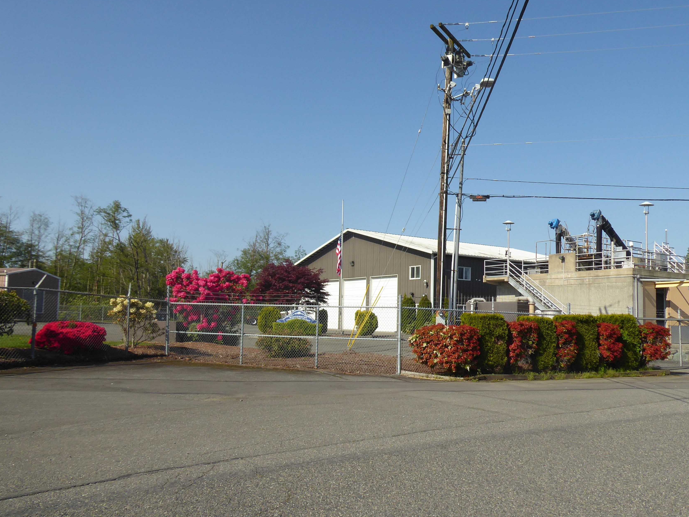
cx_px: 388
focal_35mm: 30
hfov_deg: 59.8
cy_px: 278
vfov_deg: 46.8
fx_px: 597
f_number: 3.3
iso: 80
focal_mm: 4.3
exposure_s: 1/1000
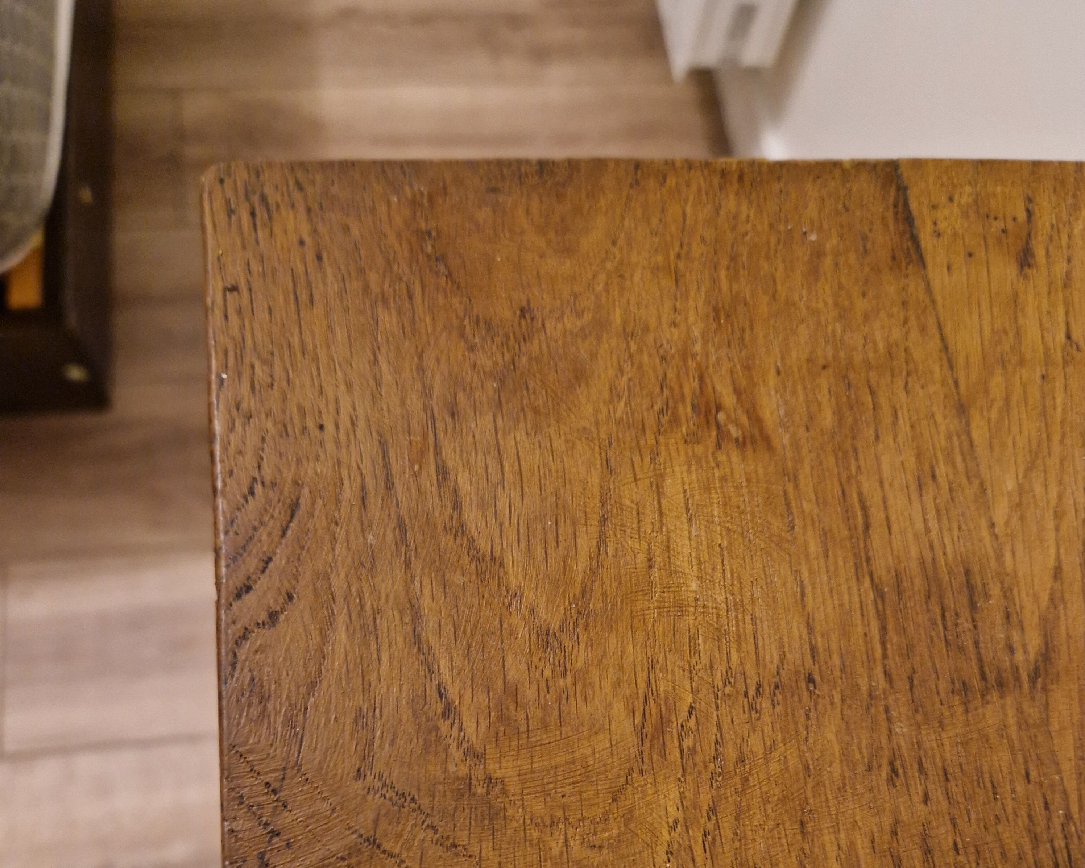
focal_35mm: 30
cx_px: 542
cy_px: 676
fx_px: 963
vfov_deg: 46.3
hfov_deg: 58.8
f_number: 1.8
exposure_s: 1/50
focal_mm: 5.4
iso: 800
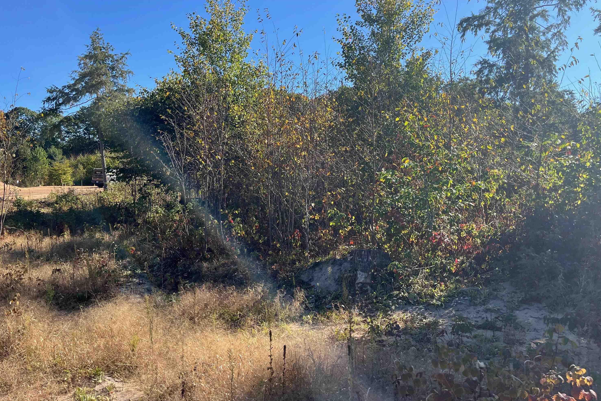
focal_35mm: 28
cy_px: 190
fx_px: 467
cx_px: 296
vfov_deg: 46.4
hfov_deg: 65.5
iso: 50
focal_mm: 5.1
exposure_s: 1/1580
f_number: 1.6
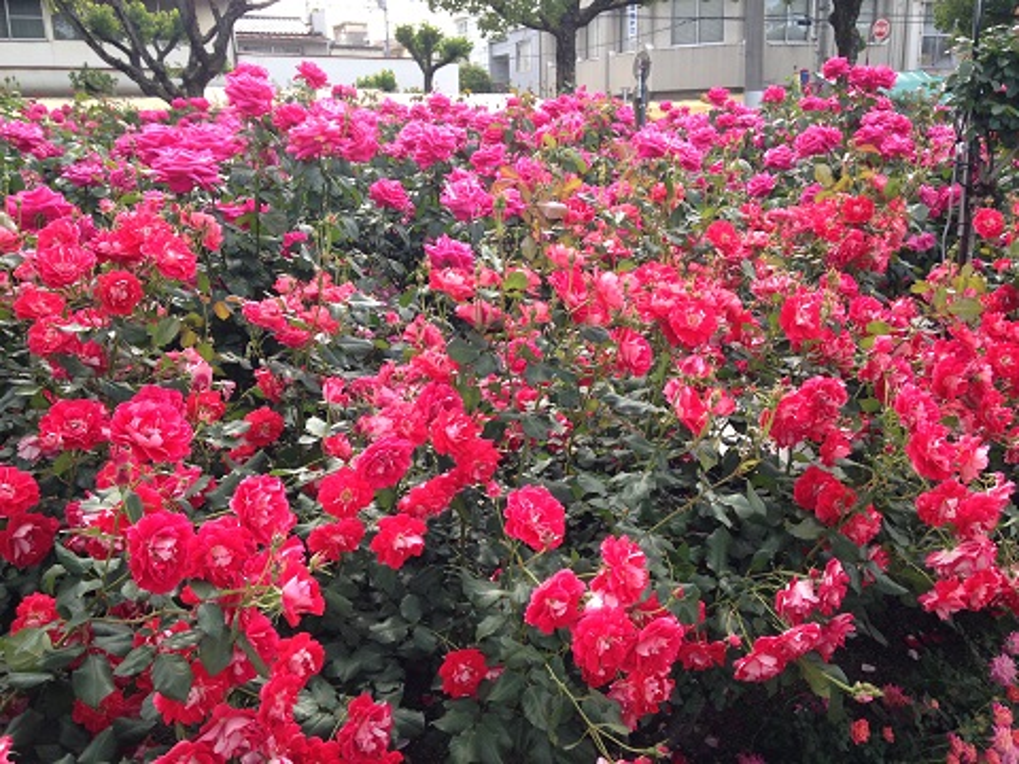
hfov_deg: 55.4
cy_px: 382
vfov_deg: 42.9
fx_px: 971
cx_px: 510
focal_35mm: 33
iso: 50
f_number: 2.4
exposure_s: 1/189
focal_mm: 4.12
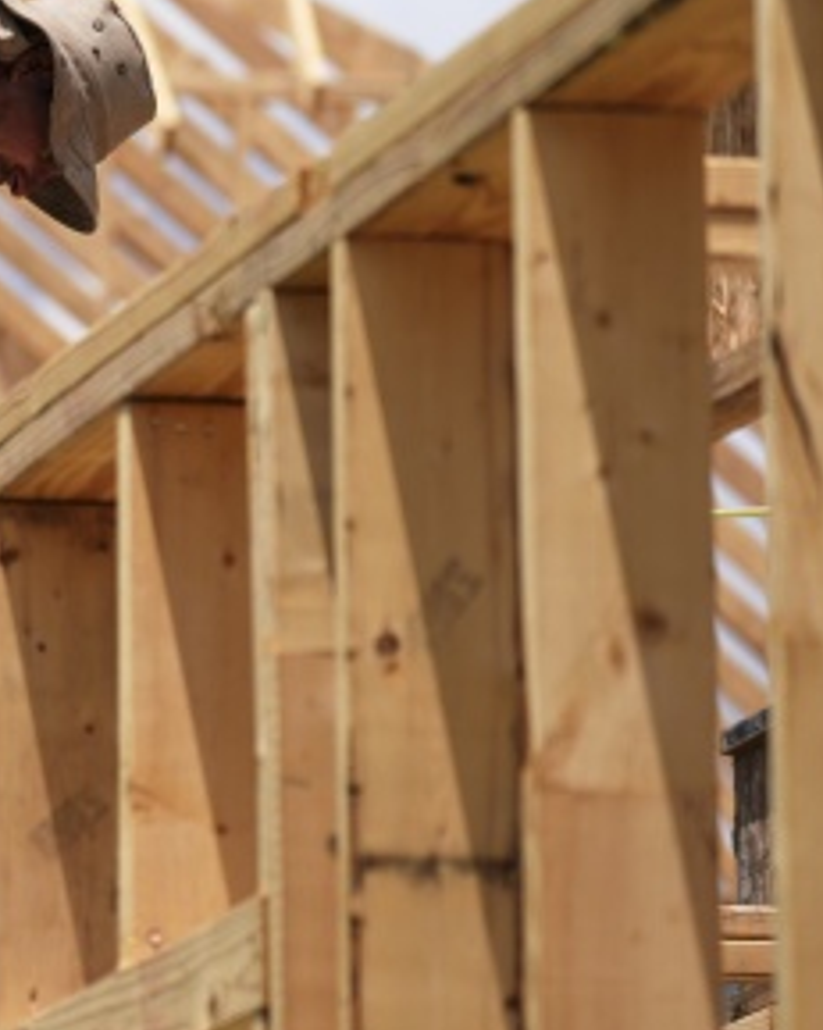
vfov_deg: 5.3
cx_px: -224
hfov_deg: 4.2
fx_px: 11210
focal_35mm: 368
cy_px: 453
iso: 125
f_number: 5.6
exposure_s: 1/1250
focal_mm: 189
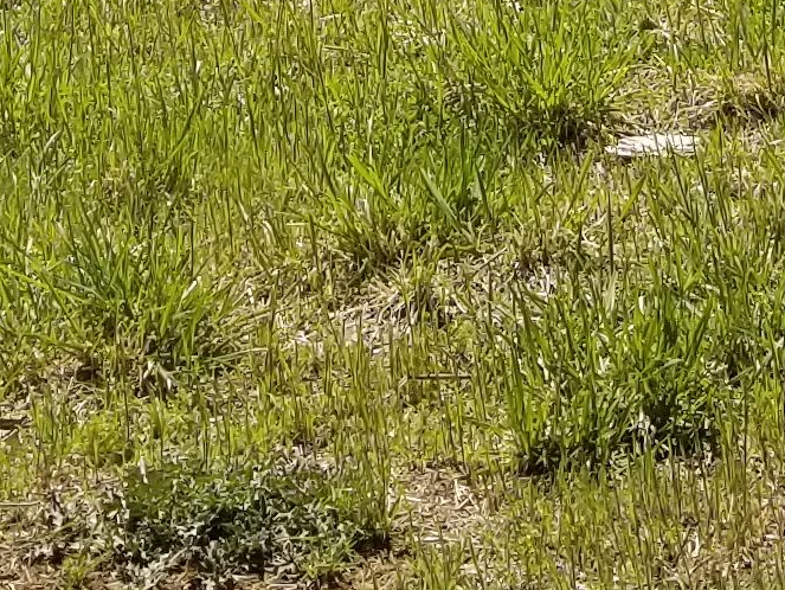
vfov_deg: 8.2
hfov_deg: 12.5
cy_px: -1103
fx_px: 3585
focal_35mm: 158
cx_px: 386
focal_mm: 4.3
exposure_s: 1/2424
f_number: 1.7
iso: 50
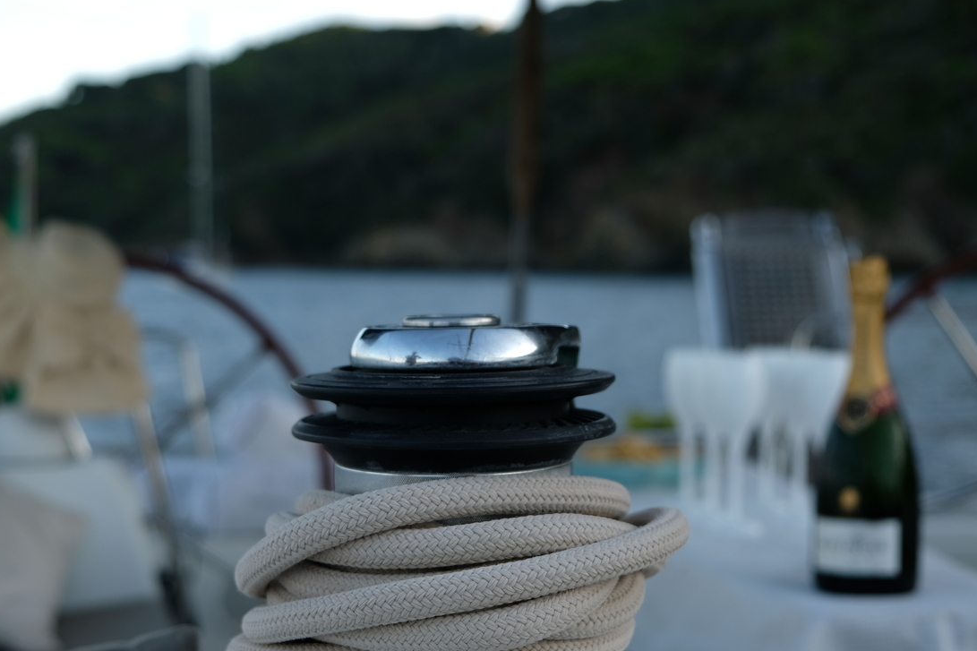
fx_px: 1492
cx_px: 319
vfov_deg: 24.5
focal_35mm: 55
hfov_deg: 35.9
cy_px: 440
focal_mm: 26.5
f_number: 3.2
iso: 100
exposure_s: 1/250
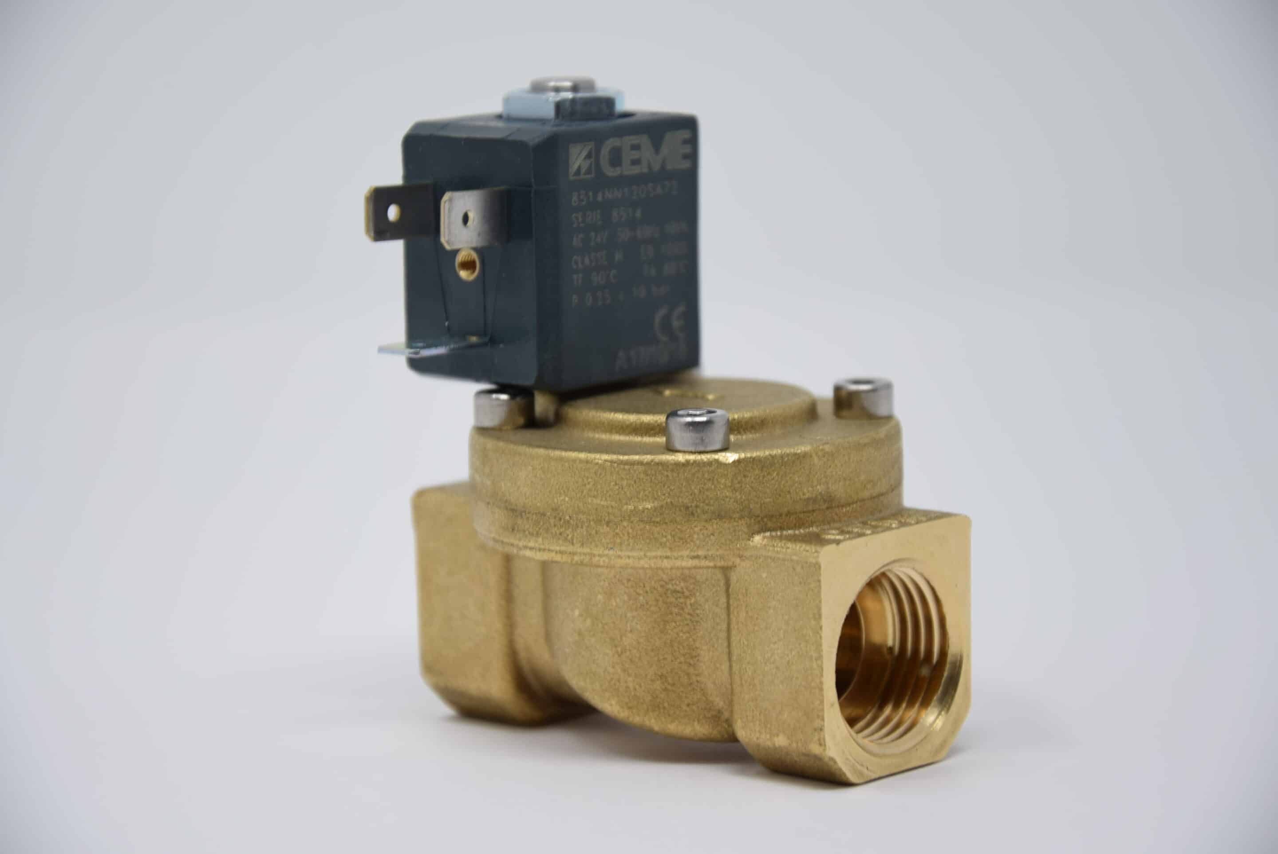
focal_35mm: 158
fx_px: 5595
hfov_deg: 13.0
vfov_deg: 8.7
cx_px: 639
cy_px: 427
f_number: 5.6
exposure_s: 1/25
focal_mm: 105
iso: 100
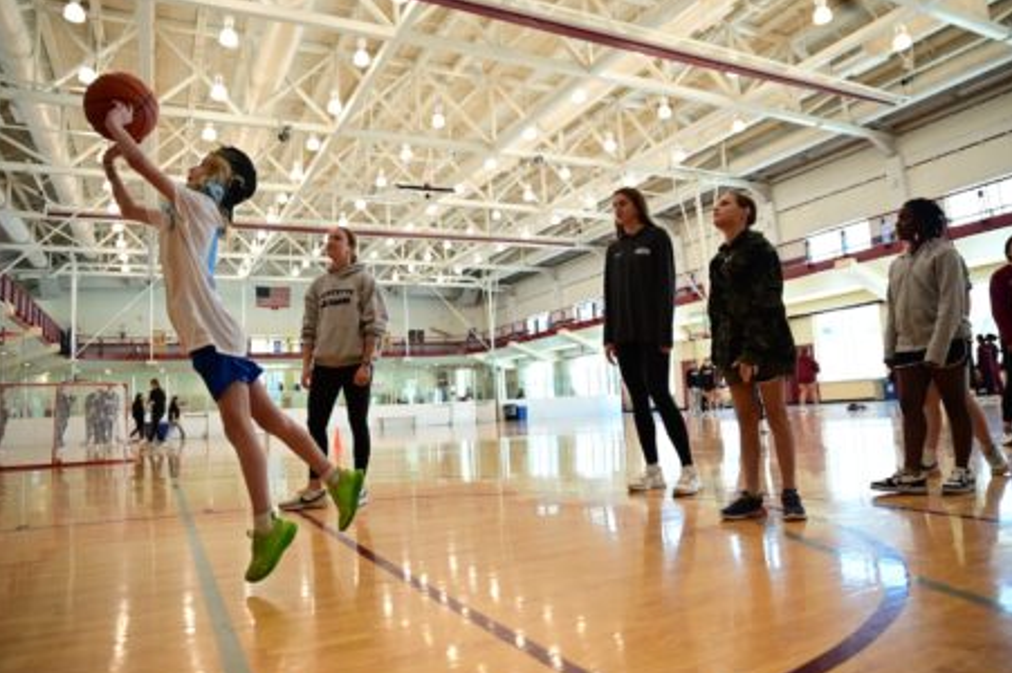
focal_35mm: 25
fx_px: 702
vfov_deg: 51.2
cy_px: 338
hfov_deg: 71.5
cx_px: 507
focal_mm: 24
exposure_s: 1/1600
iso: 4000
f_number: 2.8
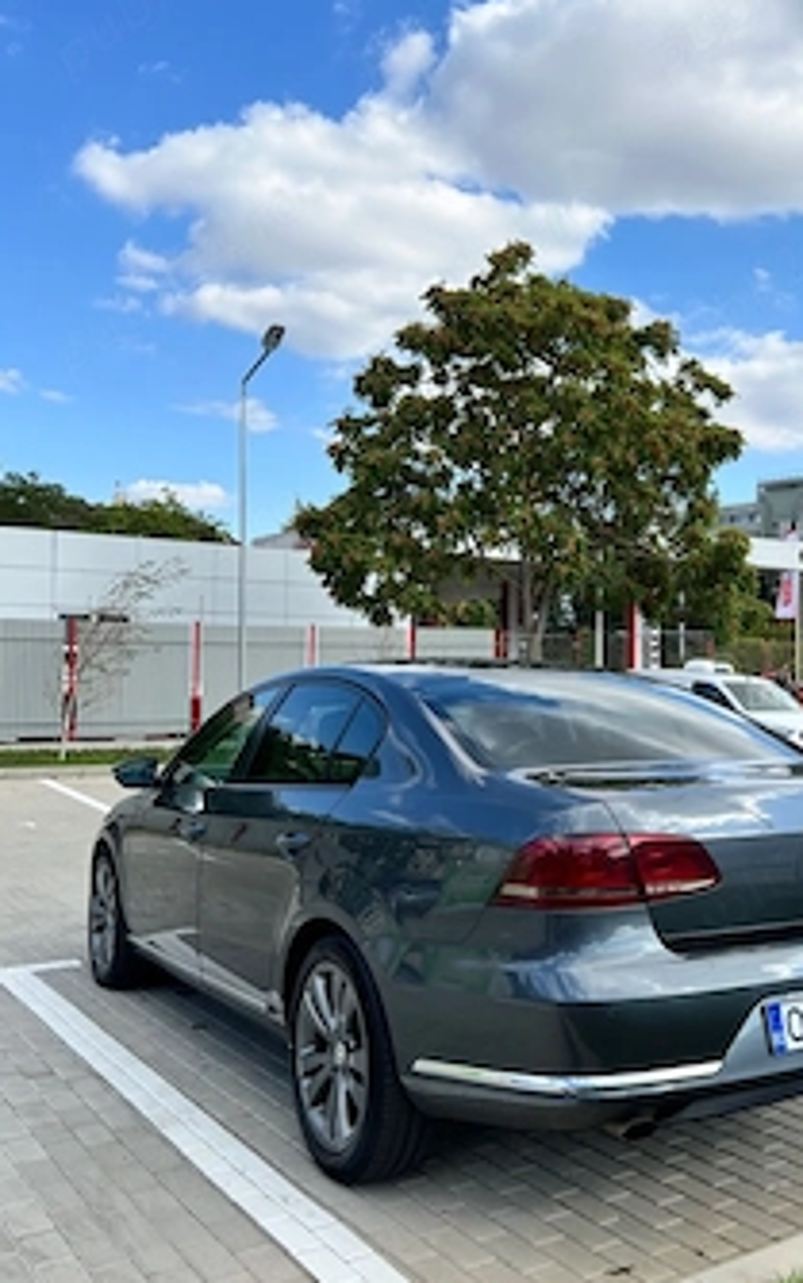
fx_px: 1154
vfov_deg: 58.1
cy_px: 626
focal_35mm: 33
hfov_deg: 37.8
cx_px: 553
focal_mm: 5.7
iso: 50
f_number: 1.5
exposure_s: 1/2915
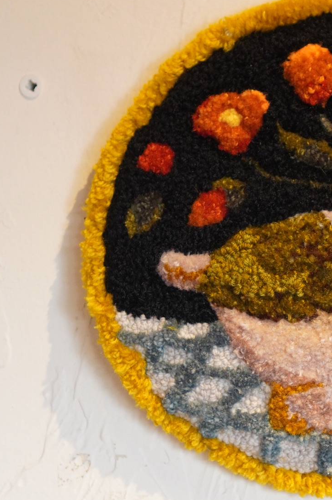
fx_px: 1539
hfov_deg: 12.2
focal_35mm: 111
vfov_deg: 18.4
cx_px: 288
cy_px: 295
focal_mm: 35
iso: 800
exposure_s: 1/125
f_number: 2.8
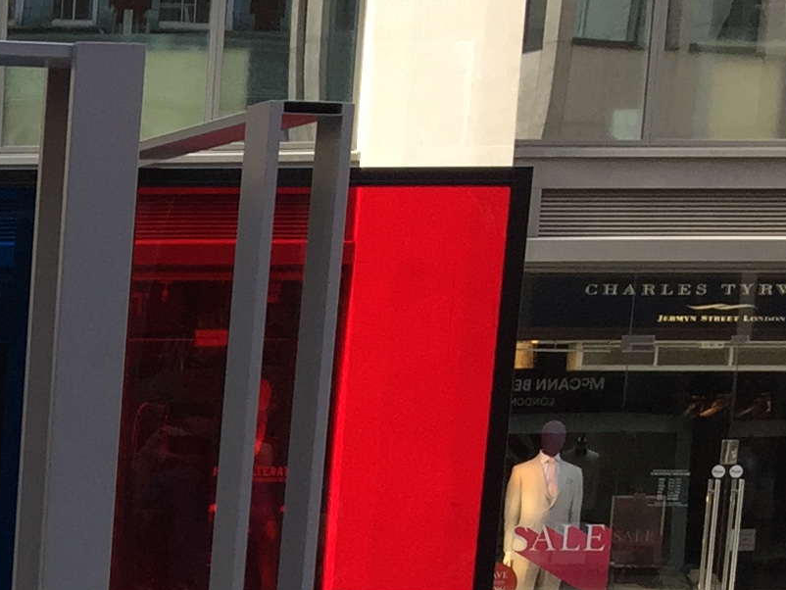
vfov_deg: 11.8
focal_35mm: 118
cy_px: 970
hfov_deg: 15.2
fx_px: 2680
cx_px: -469
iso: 32
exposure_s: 1/117
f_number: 2.2
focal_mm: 4.15
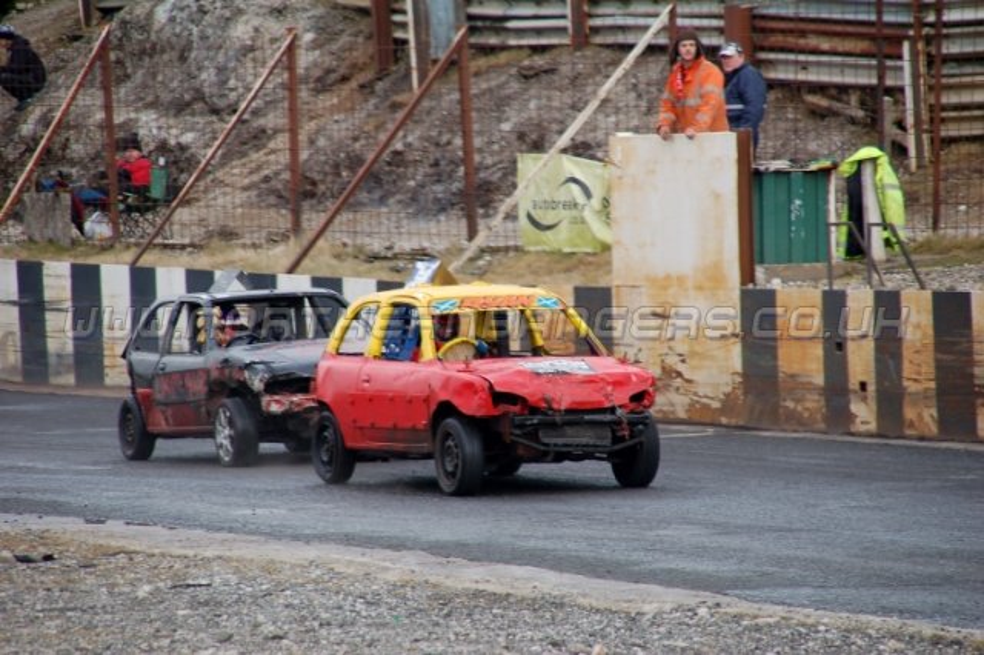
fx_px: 8195
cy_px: 328
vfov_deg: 4.6
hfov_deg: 6.9
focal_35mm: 300
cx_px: 492
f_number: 6.3
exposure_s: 1/500
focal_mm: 200
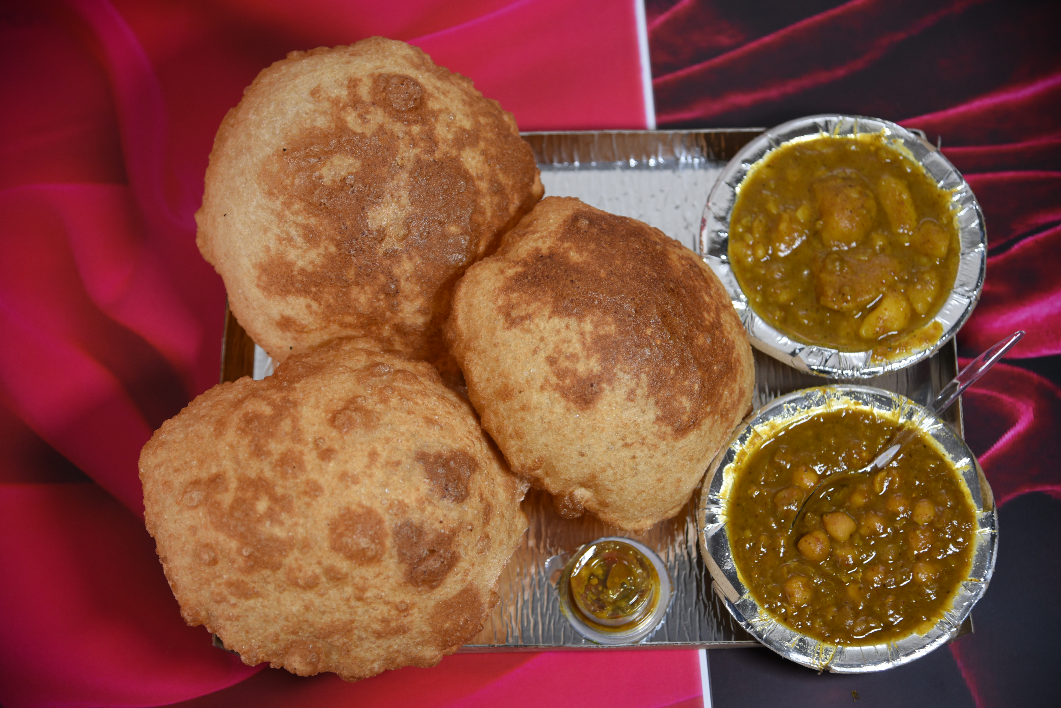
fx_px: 2211
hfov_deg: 27.0
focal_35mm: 75
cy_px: 354
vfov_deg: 18.2
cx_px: 530
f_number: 4
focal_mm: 75
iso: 400
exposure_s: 1/100
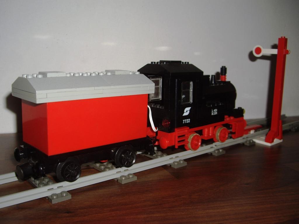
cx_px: 150
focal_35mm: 38
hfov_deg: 49.0
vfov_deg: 37.7
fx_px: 328
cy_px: 112
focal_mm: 7.9
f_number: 5.6
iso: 50
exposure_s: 1/40
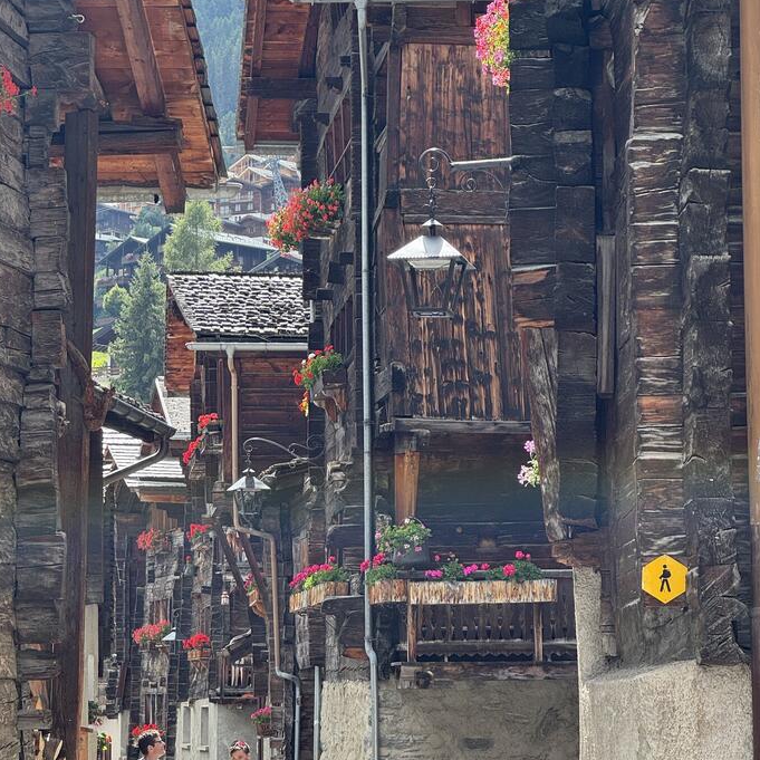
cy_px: 388
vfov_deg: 16.9
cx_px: 336
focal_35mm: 103
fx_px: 2558
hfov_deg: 16.9
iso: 25
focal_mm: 9
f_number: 2.8
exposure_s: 1/206
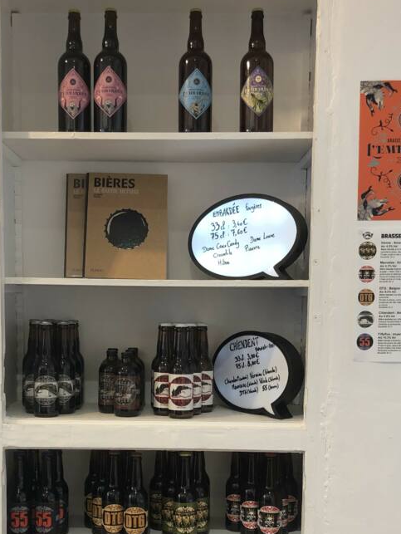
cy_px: 382
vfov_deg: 39.6
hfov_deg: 30.9
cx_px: 172
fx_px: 725
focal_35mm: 47
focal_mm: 4
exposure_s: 1/17
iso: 50
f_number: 1.8
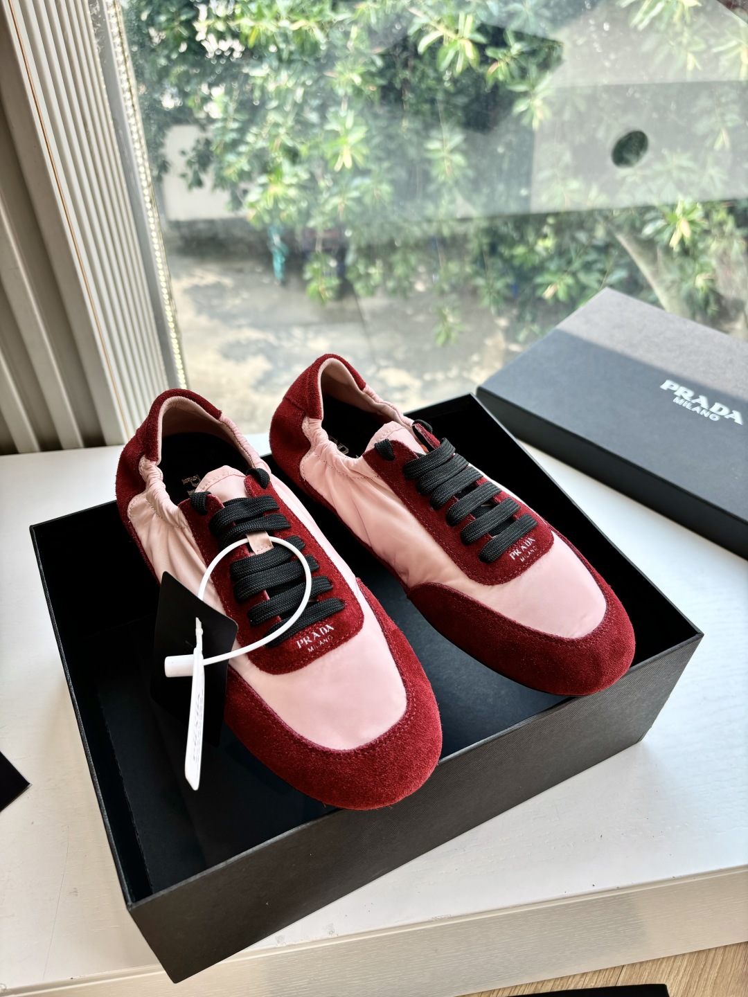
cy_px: 498
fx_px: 749
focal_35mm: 26
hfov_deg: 53.1
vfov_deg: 67.3
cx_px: 374
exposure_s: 1/255
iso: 40
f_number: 1.6
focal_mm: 5.96
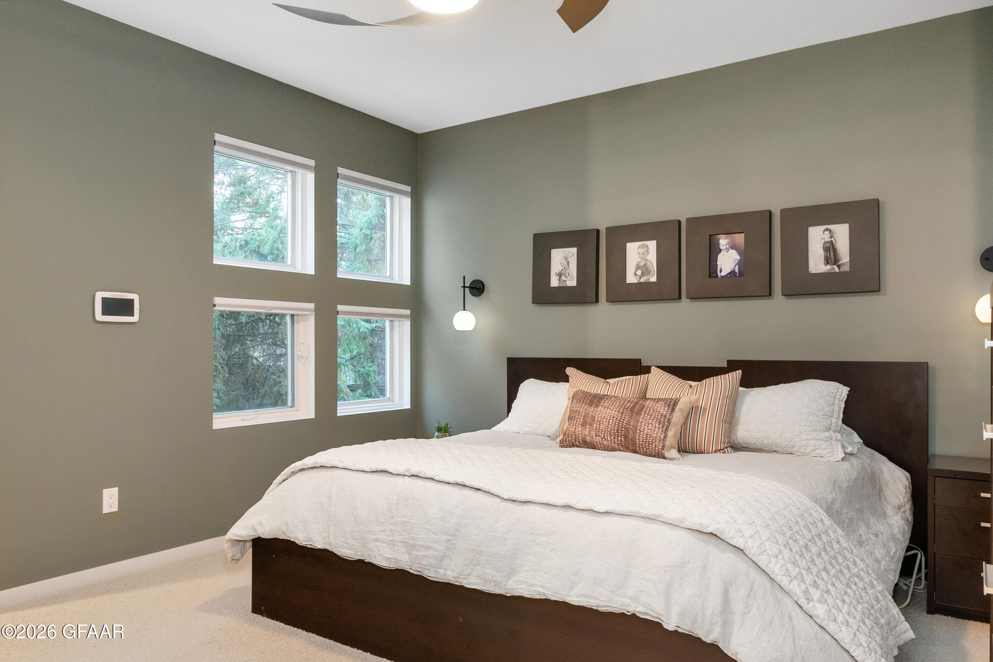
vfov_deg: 53.1
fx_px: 662
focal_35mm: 24
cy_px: 331
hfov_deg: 73.7
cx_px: 496
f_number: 7.1
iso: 320
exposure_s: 1/2
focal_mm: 16
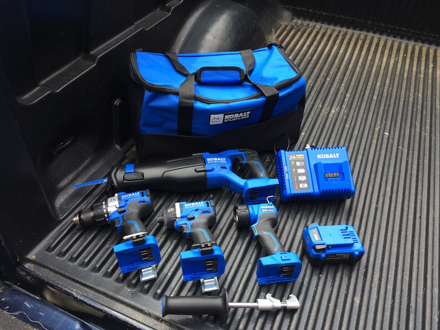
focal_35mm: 29
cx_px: 220
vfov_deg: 48.2
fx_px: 369
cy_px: 165
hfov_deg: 61.7
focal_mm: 4.15
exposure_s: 1/354
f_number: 2.2
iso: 32
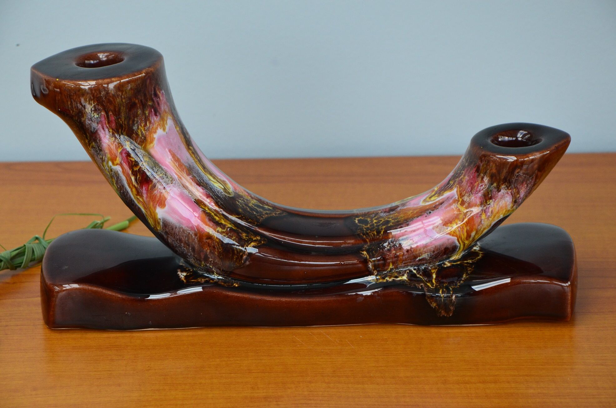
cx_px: 308
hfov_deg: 14.0
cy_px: 204
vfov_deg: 9.3
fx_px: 2510
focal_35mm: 147
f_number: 9
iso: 800
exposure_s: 1/125
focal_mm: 98
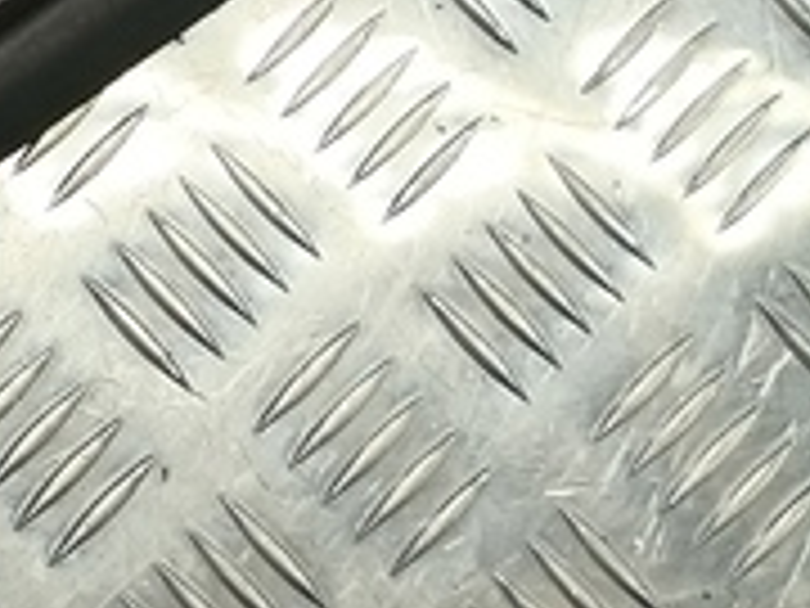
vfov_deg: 10.9
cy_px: -266
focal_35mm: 131
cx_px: -1004
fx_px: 3065
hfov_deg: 12.5
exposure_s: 1/50
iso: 83
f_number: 1.6
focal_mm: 4.11
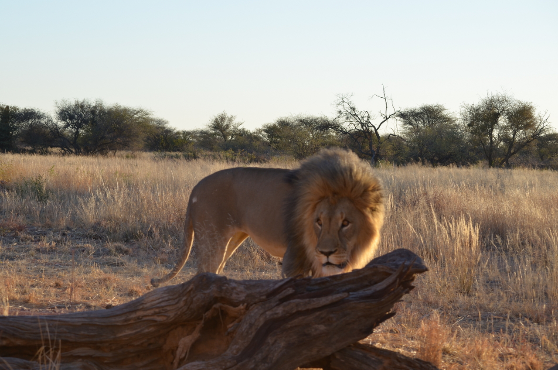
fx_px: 1856
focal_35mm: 120
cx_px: 279
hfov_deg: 17.1
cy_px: 185
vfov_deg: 11.4
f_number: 8
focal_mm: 80
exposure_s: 1/250
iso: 200
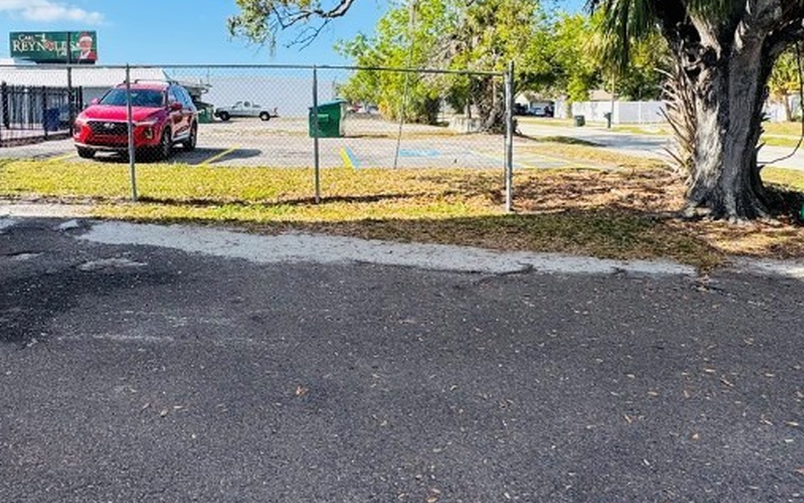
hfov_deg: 62.3
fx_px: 657
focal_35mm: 30
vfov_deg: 41.2
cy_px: 162
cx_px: 322
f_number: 2.2
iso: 50
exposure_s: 1/1236
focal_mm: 2.22
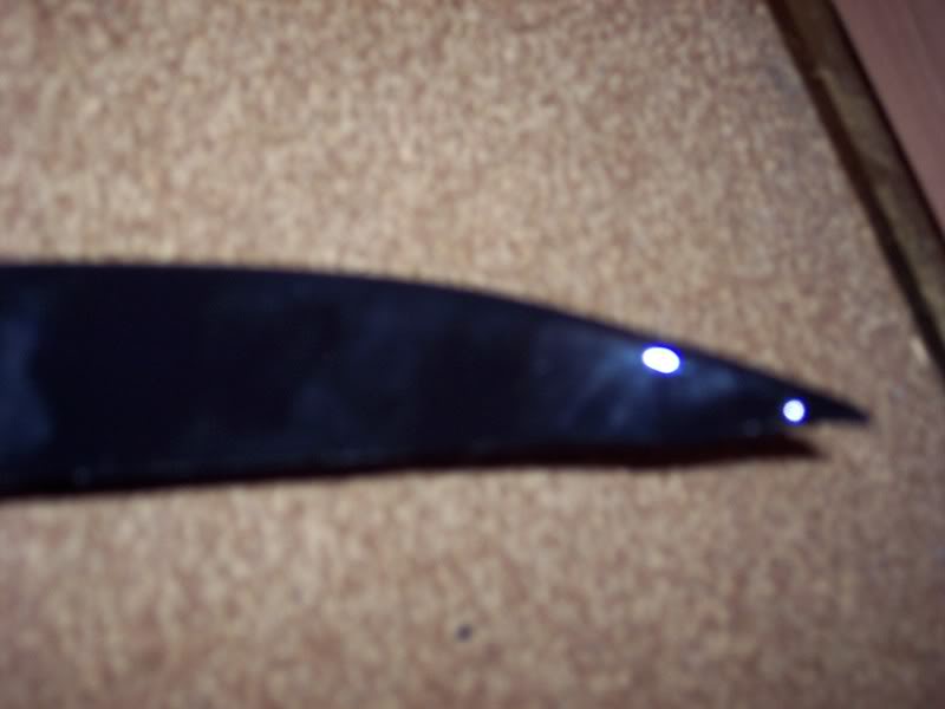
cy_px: 354
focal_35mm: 52
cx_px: 472
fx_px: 1420
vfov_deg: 28.0
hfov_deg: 36.8
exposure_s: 1/60
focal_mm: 10.7
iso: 140
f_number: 3.4
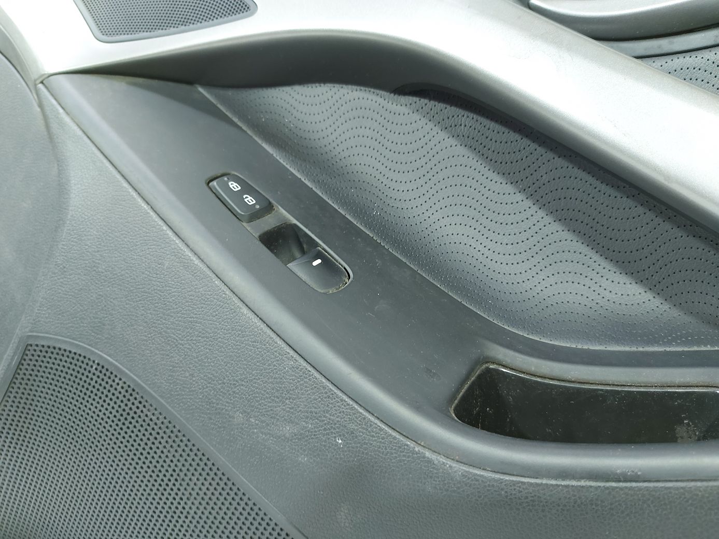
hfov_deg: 71.6
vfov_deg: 56.8
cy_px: 270
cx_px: 360
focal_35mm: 24
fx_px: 498
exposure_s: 1/33
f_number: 1.8
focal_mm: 5.23
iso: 160
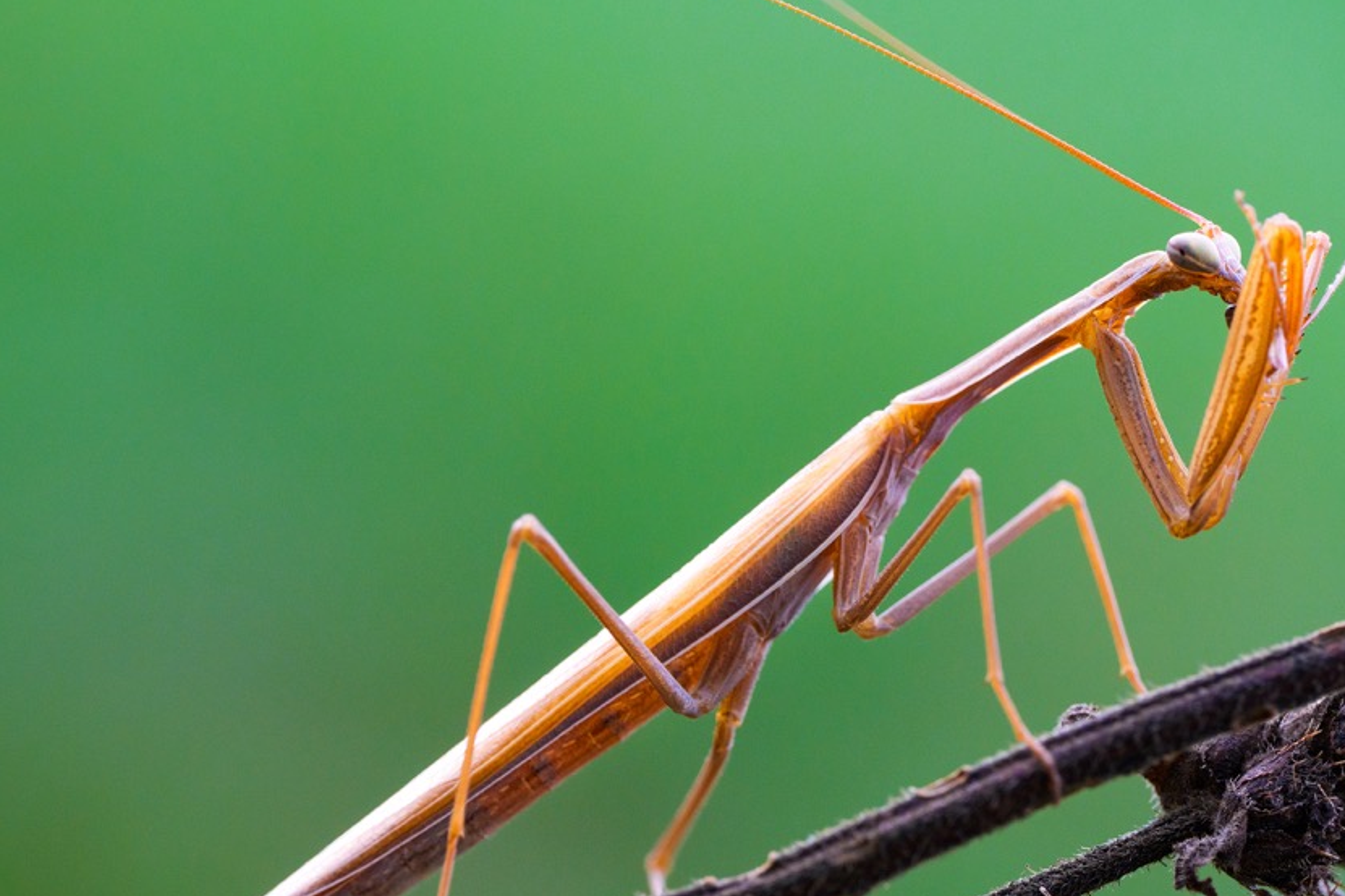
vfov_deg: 4.5
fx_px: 11506
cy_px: 535
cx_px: 931
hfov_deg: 6.7
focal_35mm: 308
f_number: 9
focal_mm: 200
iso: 1600
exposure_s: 1/100
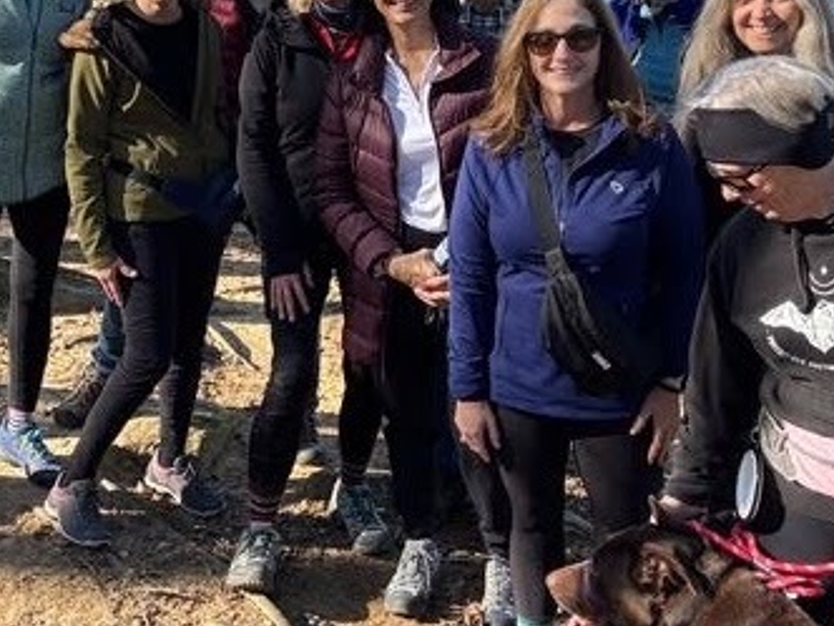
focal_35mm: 58
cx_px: 364
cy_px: 129
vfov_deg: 24.8
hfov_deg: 33.2
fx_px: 1397
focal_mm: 2.69
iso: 25
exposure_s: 1/294
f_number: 1.9
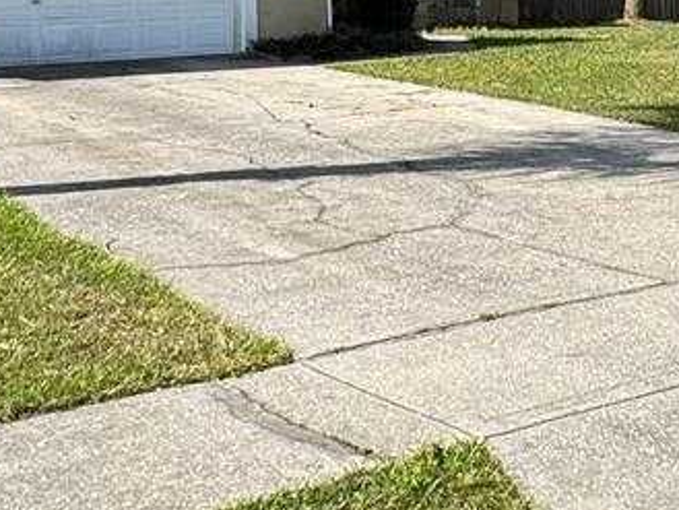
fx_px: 1334
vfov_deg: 20.3
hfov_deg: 27.6
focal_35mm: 68
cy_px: -101
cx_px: 601
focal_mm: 2.22
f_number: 2.2
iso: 50
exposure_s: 1/573
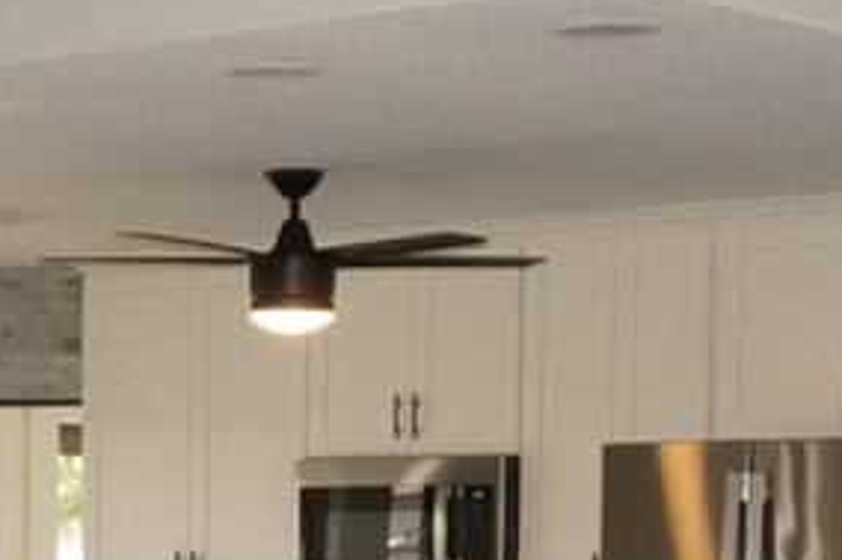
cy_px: 797
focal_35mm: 135
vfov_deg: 9.9
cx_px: -3
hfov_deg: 14.9
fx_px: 3156
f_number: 4
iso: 500
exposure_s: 1/160
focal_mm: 16
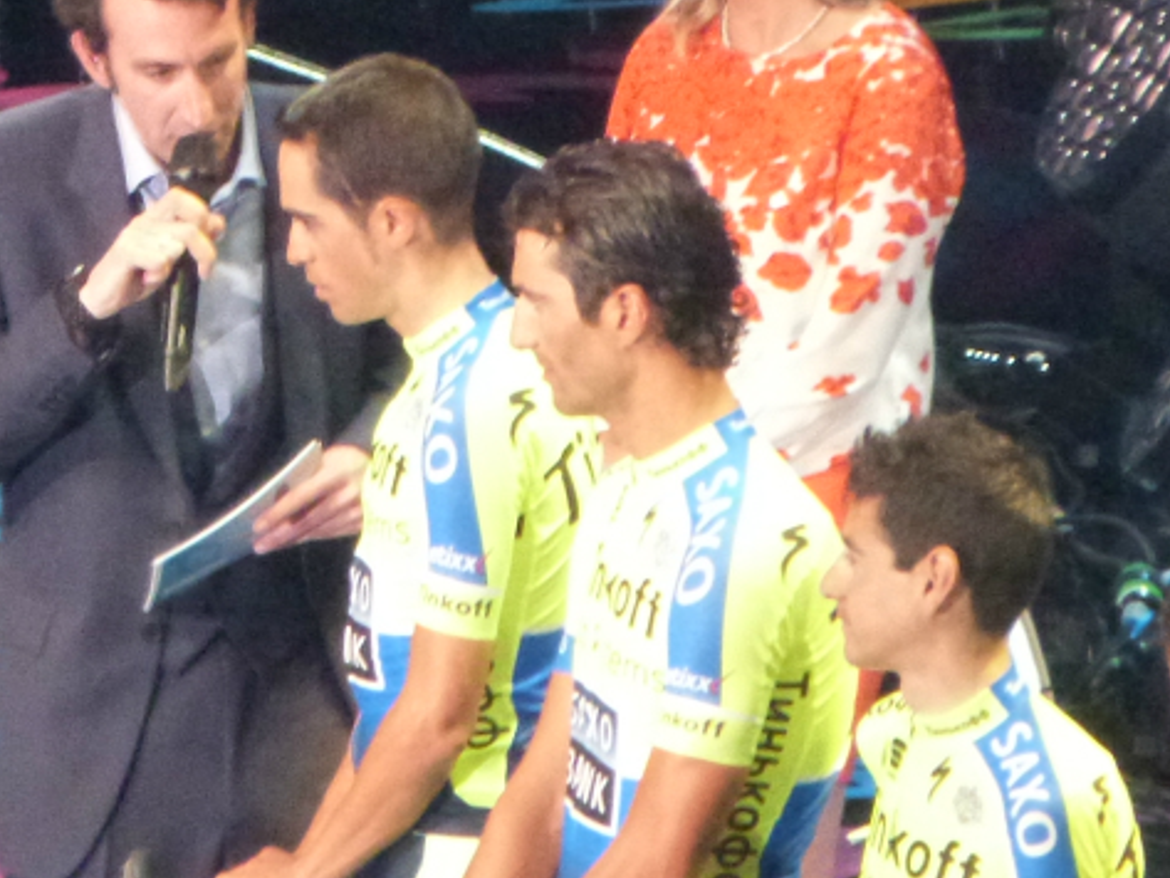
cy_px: 236
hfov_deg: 2.0
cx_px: 349
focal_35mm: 985
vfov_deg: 1.5
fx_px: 33301
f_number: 5.2
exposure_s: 1/30
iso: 1000
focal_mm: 108
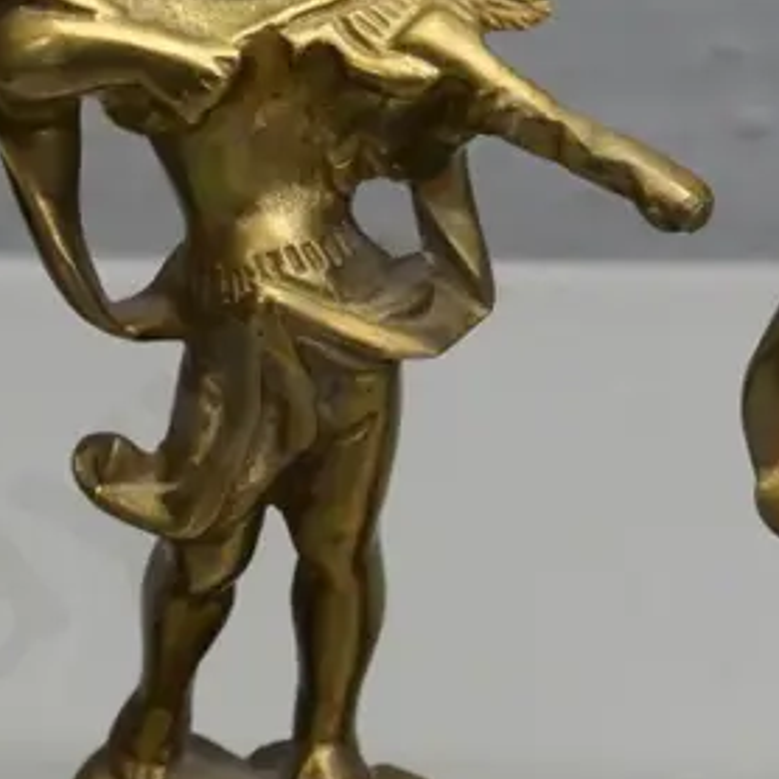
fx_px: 4481
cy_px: 347
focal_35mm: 176
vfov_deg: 9.9
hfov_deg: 9.9
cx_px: 311
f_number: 4.6
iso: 3200
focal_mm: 27
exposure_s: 1/200
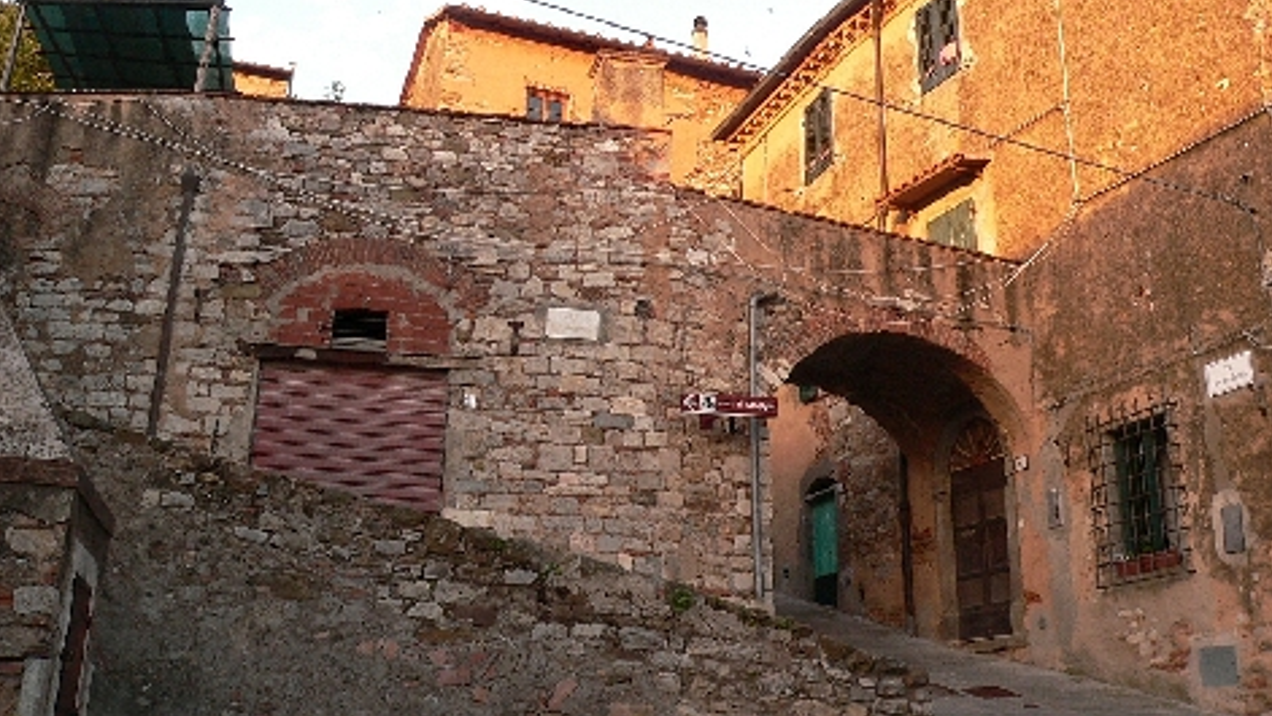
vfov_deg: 29.5
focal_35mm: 40
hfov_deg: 50.5
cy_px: 232
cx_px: 643
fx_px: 1349
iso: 200
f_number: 3.7
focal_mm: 6
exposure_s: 1/125
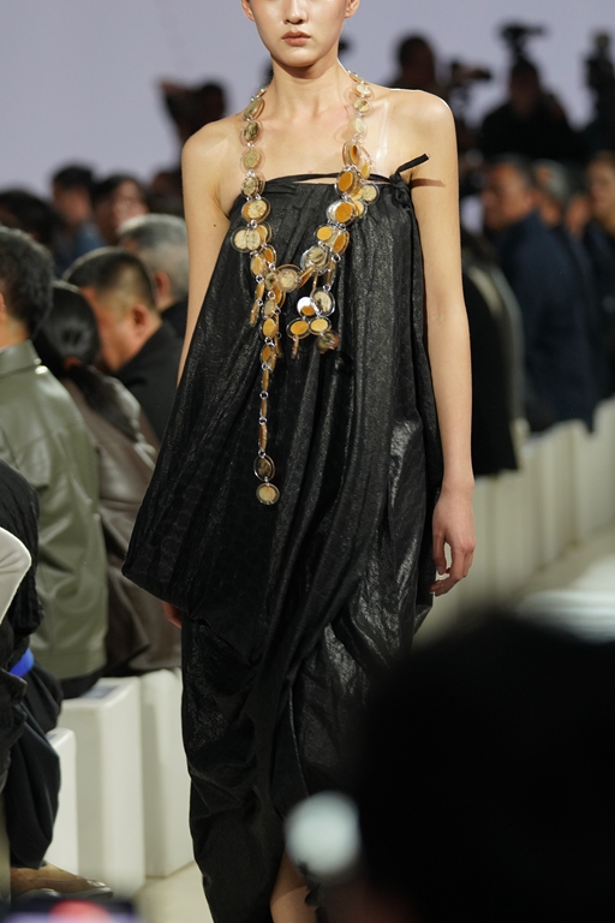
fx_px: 5432
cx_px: 285
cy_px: 395
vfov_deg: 9.7
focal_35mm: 212
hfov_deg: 6.5
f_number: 2.8
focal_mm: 121
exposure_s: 1/200
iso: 800
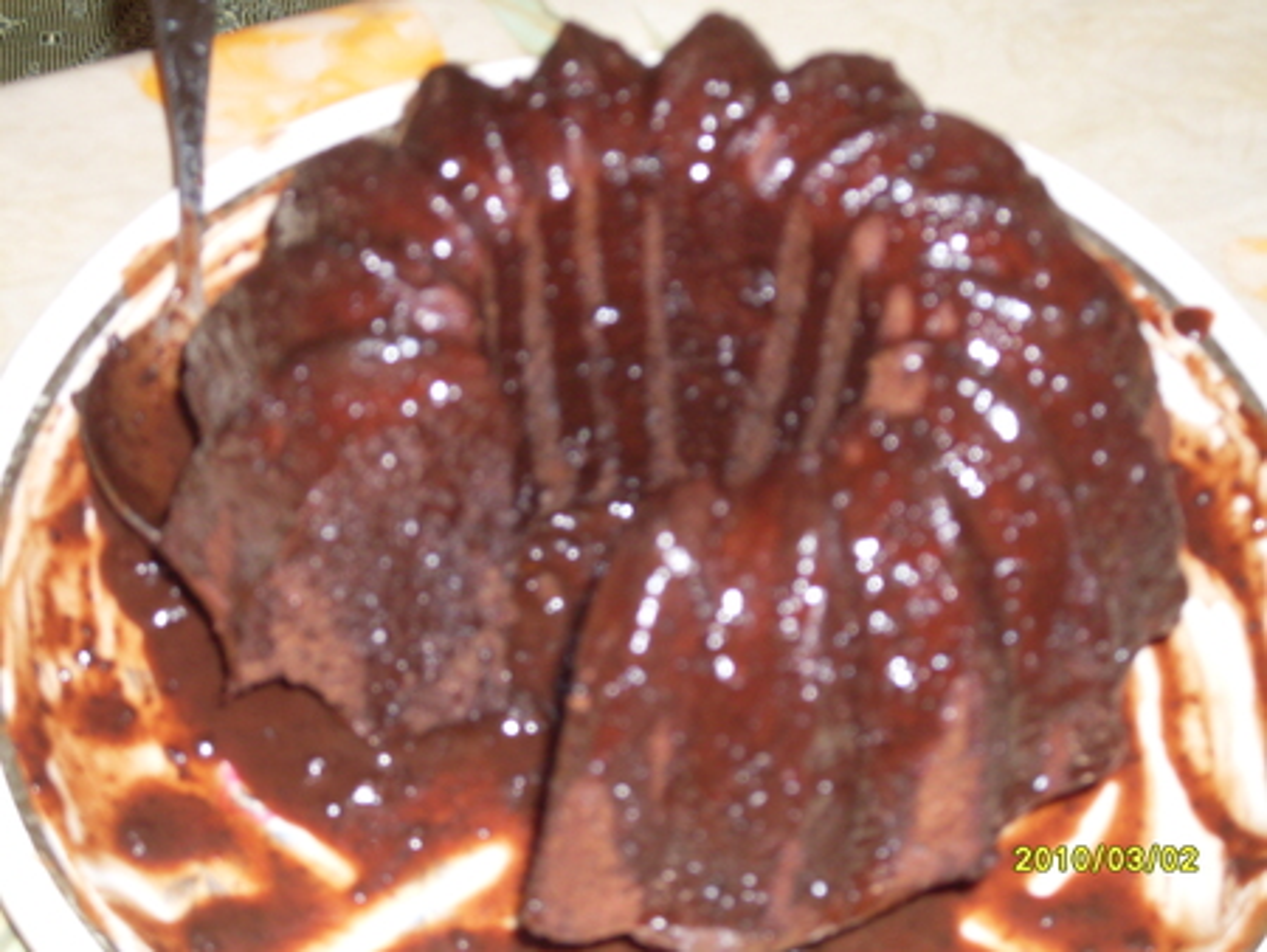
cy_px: 476
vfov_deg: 16.1
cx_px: 634
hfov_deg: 21.3
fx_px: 3369
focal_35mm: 92
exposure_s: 1/60
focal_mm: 15.3
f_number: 4.4
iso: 100
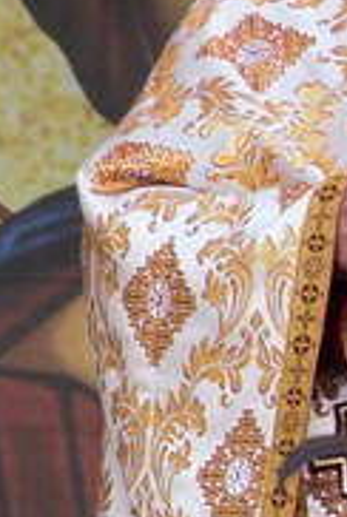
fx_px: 6236
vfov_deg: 4.7
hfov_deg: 3.1
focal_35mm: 433
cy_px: 20
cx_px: -607
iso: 400
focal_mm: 55
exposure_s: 1/160
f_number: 6.3
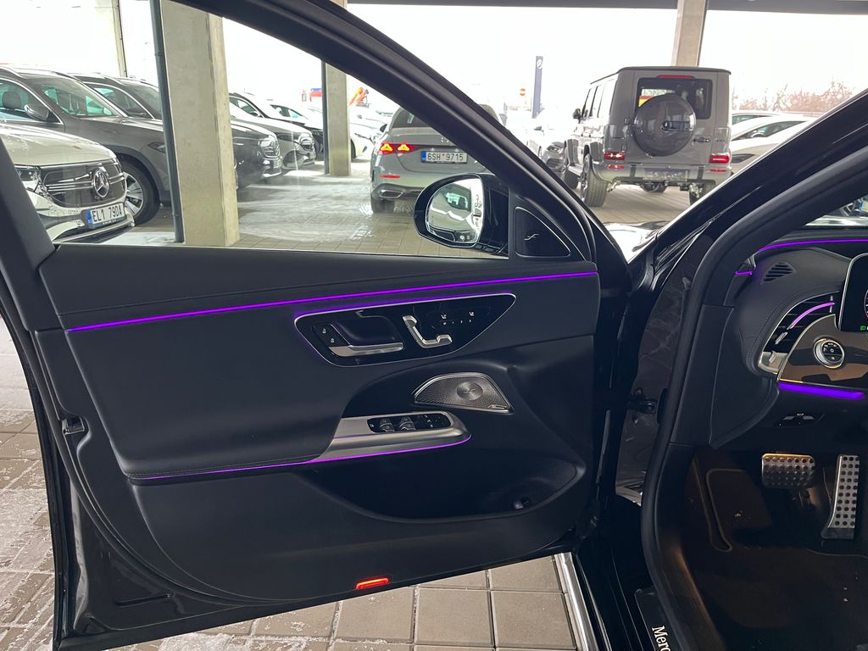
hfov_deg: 67.3
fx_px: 652
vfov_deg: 53.1
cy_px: 326
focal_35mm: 26
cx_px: 434
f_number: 1.6
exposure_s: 1/54
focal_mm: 5.1
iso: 250
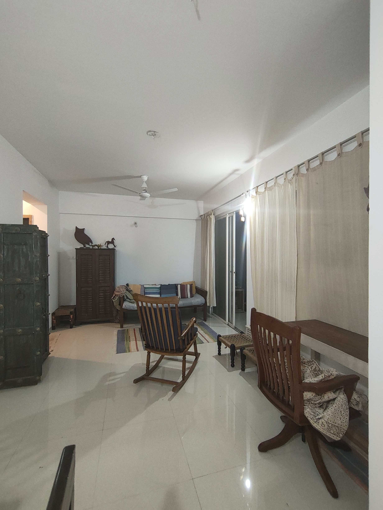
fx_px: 221
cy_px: 255
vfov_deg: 98.1
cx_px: 192
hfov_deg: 81.8
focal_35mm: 15
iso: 483
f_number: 2.2
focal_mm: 1.64
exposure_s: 1/50
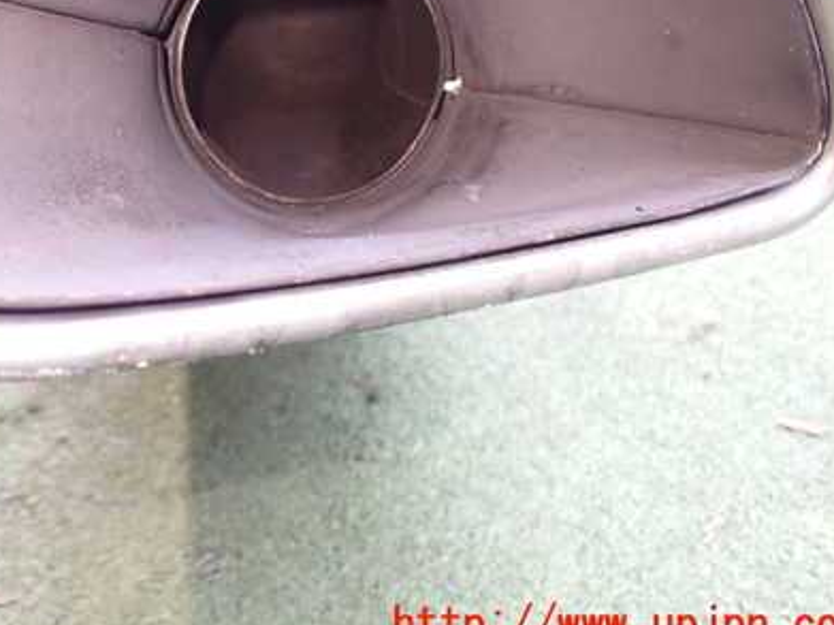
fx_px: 1108
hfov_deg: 40.4
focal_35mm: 46
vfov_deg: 31.1
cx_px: 235
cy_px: 173
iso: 800
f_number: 2.3
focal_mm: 5.4
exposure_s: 1/50
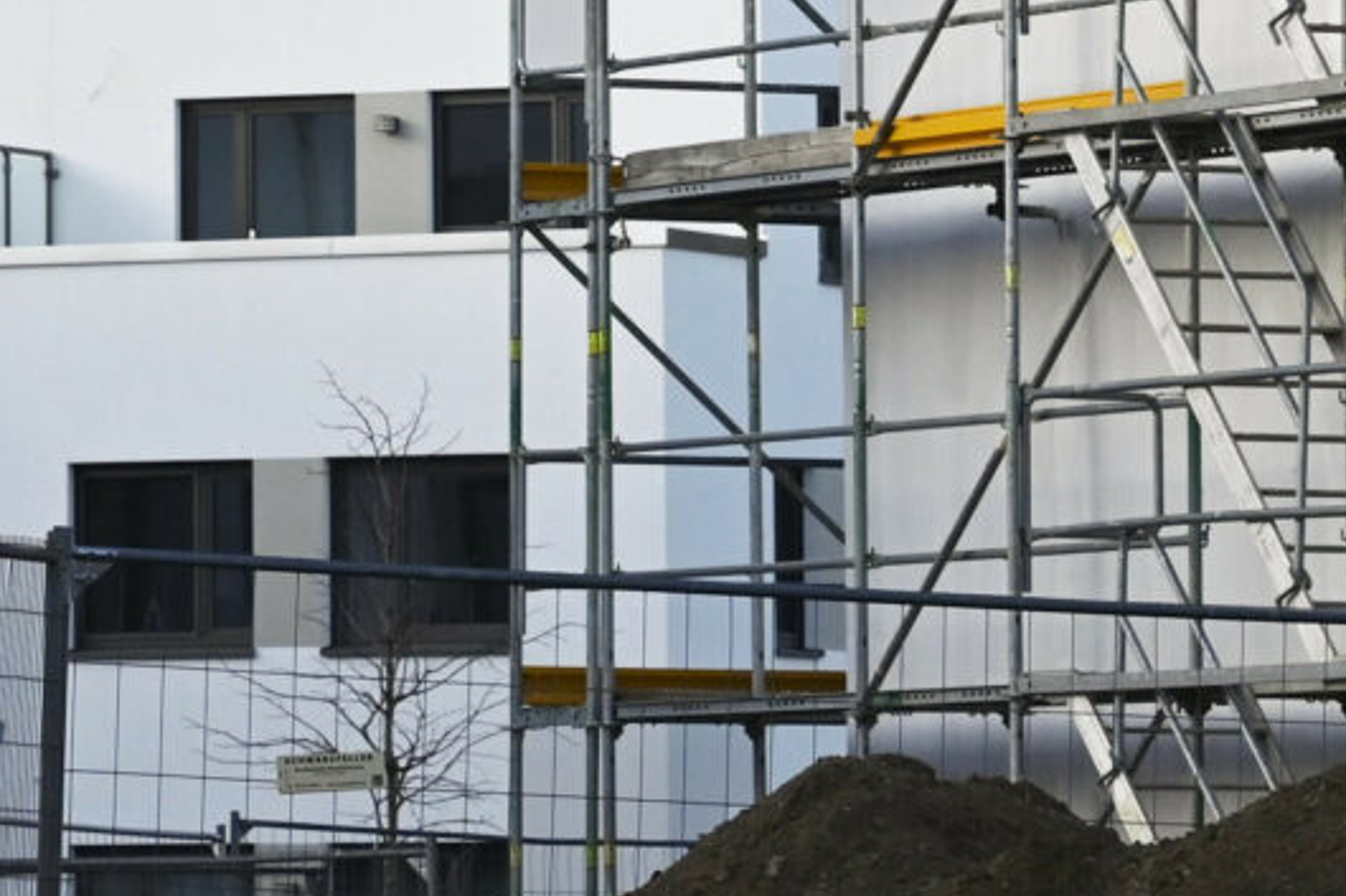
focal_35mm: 338
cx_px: 160
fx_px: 12633
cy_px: -1009
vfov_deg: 4.0
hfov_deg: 6.1
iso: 400
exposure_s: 1/640
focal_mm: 70
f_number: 7.1
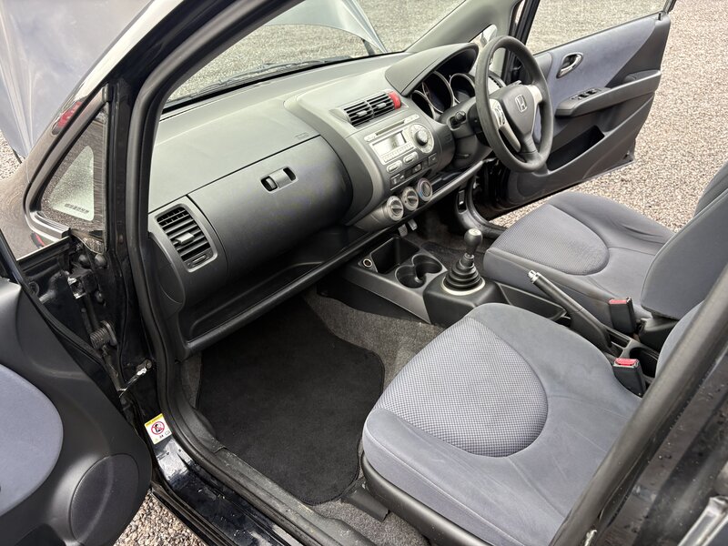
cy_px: 273
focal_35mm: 26
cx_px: 364
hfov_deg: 67.3
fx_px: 547
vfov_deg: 53.1
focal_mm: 5.96
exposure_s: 1/122
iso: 100
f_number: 1.6
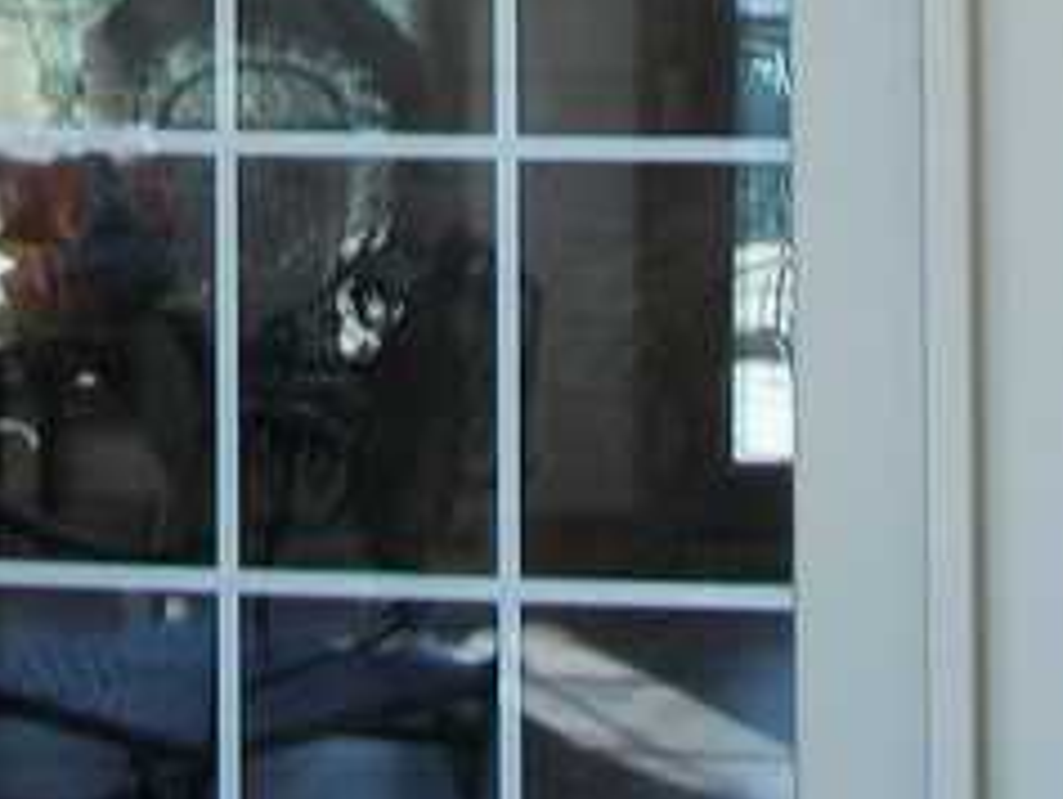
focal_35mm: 180
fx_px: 5530
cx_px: 177
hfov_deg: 10.9
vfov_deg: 7.8
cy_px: -965
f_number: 2.9
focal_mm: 5.7
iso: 80
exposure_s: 1/80
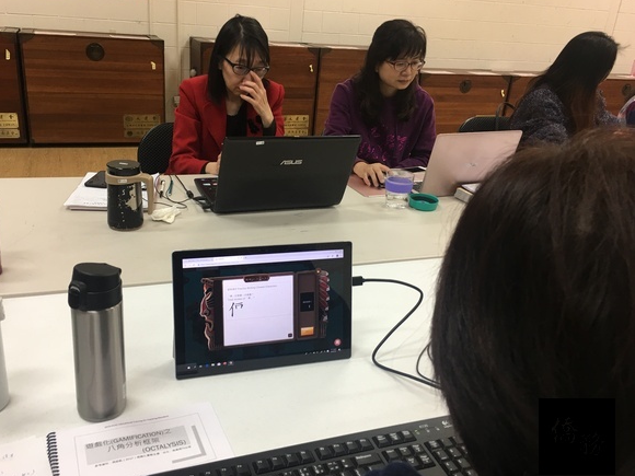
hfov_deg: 58.3
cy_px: 242
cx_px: 298
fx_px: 569
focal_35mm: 31
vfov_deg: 45.4
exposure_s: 1/17
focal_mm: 4.15
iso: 40
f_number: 2.2
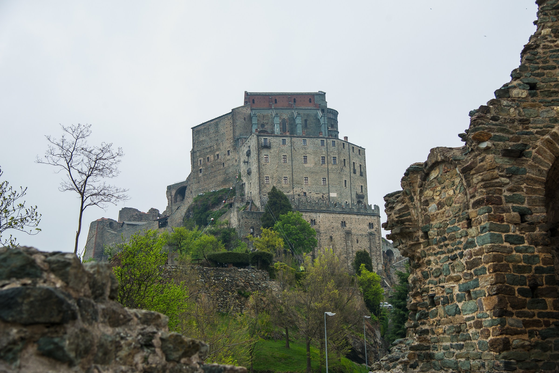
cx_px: 280
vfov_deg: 27.0
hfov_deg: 39.6
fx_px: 777
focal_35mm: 50
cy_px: 186
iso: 160
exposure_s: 1/160
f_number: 5.6
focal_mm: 50
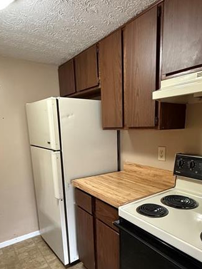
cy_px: 170
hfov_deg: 54.8
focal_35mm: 25
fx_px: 194
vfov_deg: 68.2
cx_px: 114
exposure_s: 1/60
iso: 800
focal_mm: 2.22
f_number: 2.2
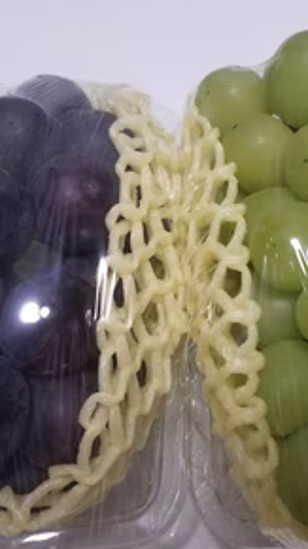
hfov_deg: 30.2
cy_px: 275
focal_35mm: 39
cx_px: 195
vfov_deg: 51.7
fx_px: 568
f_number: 1.7
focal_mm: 4.25
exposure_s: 1/60
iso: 200
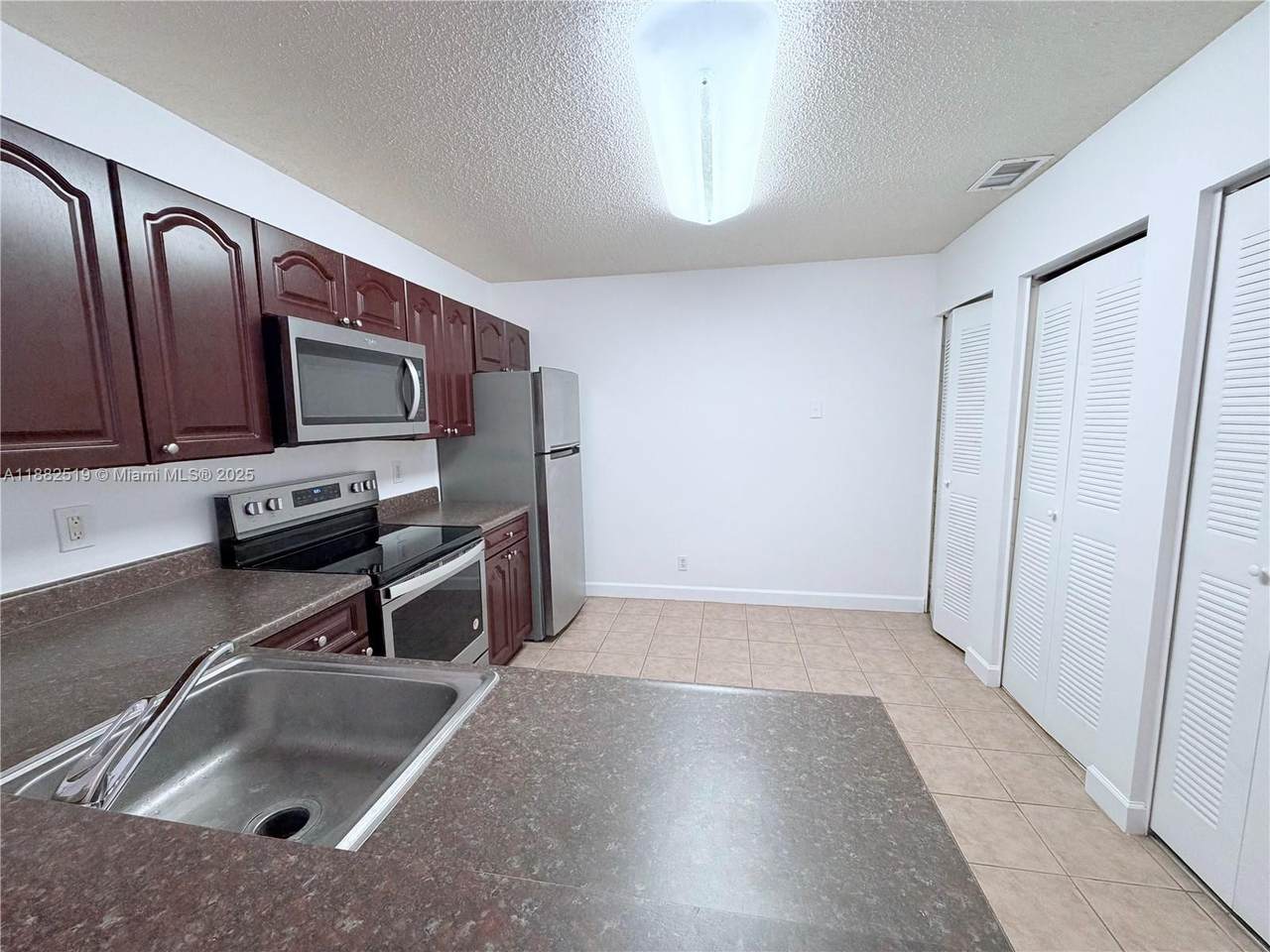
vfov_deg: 85.7
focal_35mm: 14
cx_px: 635
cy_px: 476
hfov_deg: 102.1
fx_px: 514
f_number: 2.2
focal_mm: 2.22
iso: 250
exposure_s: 1/60
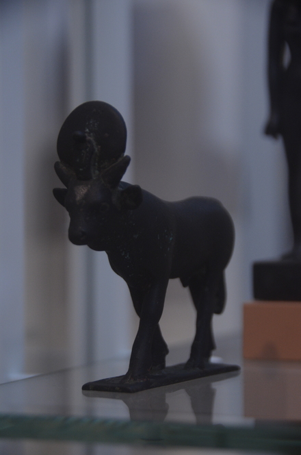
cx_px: 150
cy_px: 228
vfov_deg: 16.7
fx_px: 1549
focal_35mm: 123
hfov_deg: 11.1
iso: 1000
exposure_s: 1/80
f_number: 5
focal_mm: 82
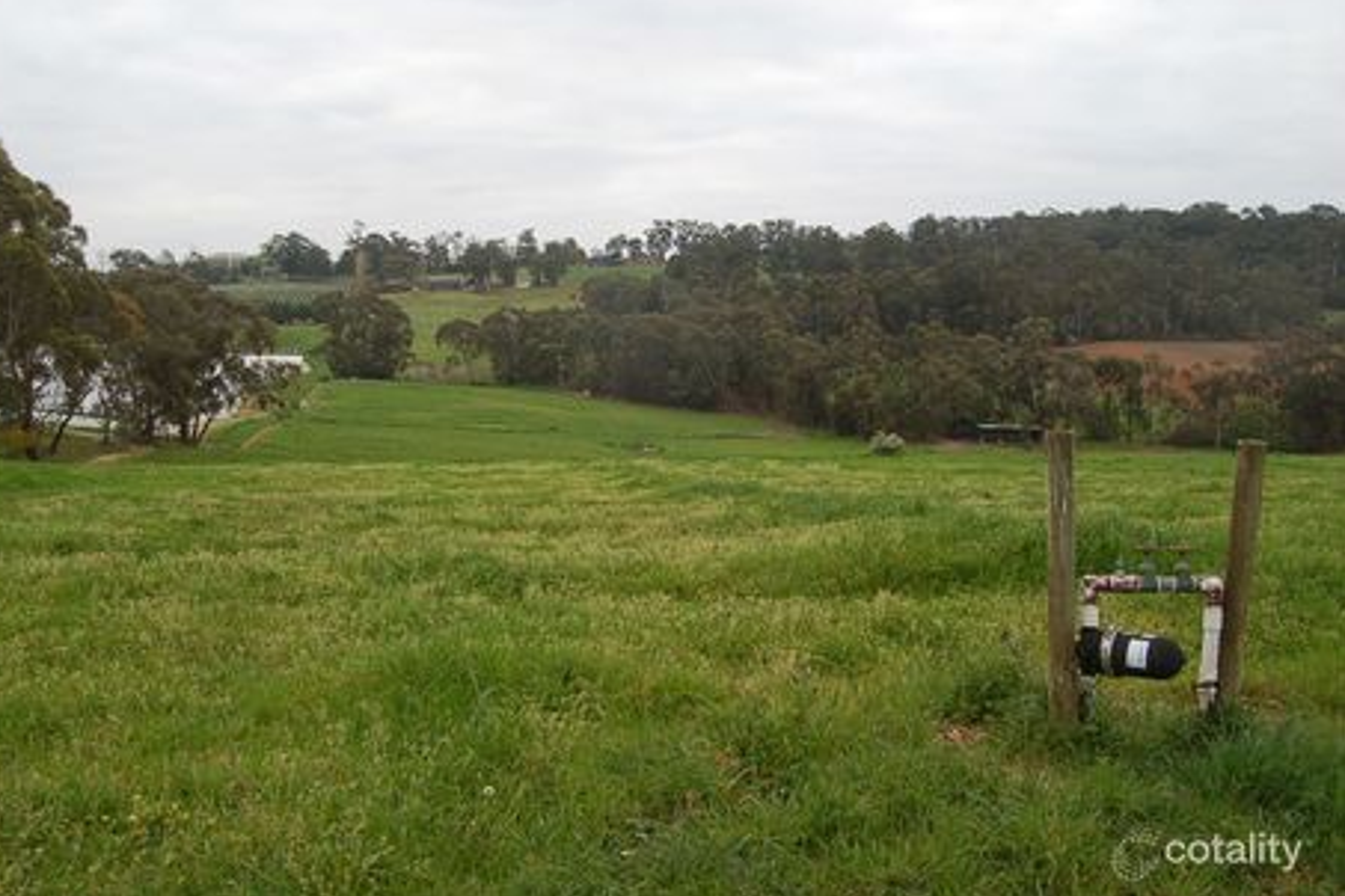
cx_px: 653
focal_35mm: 28
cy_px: 447
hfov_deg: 65.5
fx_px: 1046
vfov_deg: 46.4
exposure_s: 1/125
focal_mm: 18
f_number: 5.6
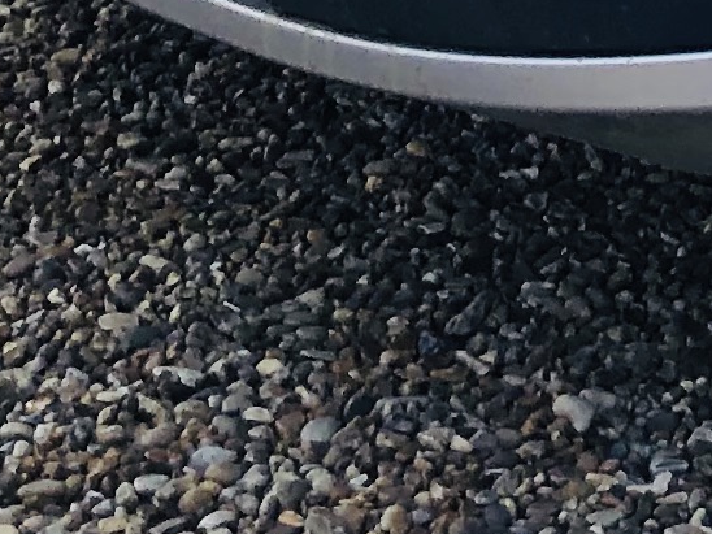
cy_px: -1203
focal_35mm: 206
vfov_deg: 6.4
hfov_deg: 9.0
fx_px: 4237
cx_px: 1467
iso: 20
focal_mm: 3.99
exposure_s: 1/571
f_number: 1.8
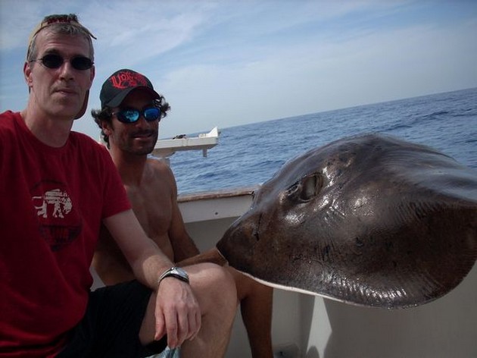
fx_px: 510
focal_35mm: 37
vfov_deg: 38.6
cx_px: 238
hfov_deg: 50.2
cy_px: 179
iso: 64
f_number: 5.6
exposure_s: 1/324
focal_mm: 6.2
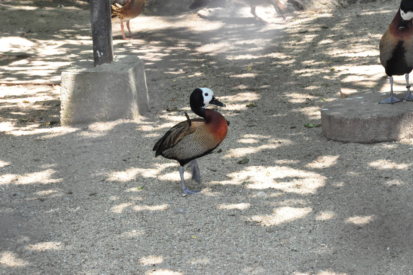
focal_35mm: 158
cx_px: 206
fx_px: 1805
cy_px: 138
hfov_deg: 13.1
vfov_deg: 8.7
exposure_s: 1/200
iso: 3200
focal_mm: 105
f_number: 18
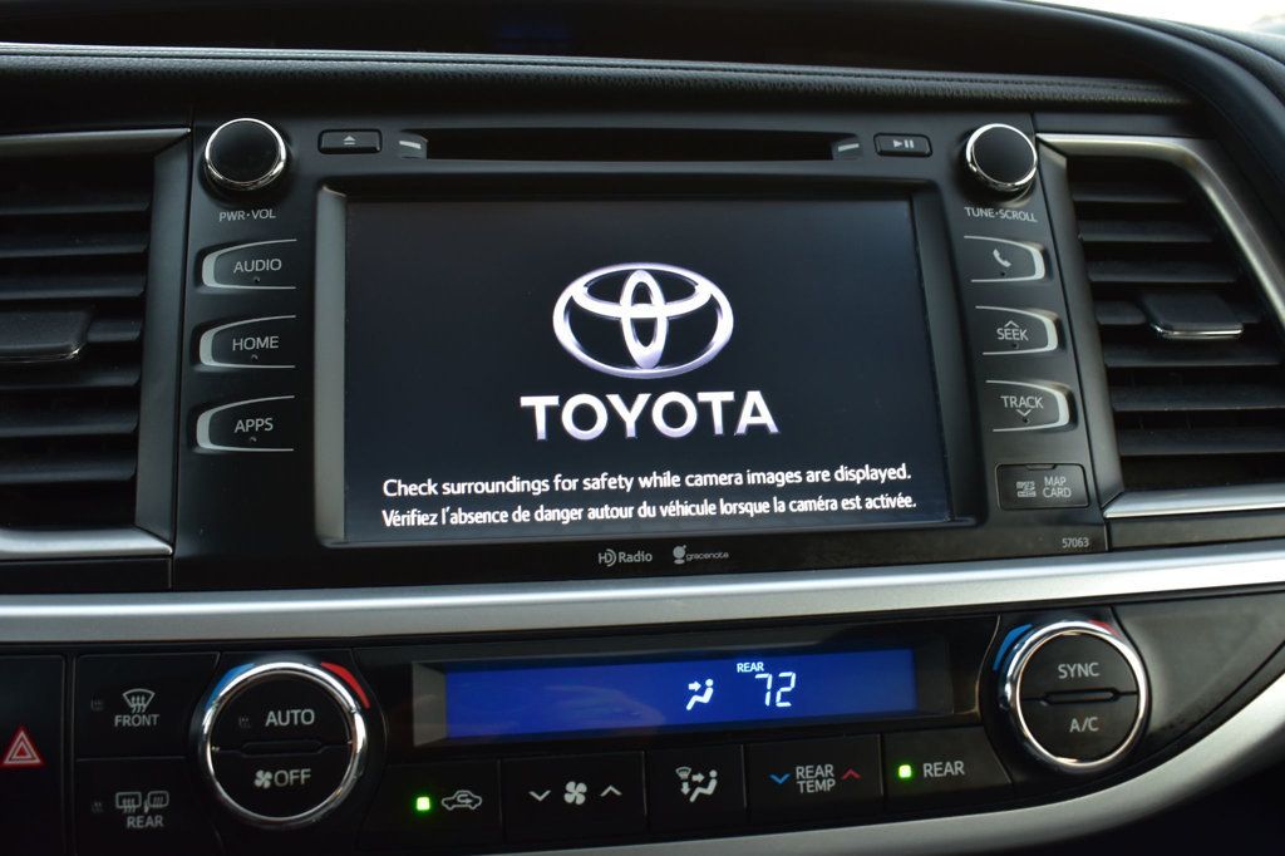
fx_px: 1285
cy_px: 428
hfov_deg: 53.1
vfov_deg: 36.8
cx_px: 642
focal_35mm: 36
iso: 560
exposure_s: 1/15
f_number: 6.3
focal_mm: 24
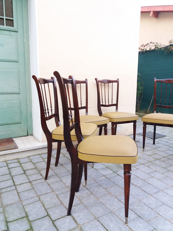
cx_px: 86
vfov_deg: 63.4
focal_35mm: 28
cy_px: 116
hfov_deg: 49.7
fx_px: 187
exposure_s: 1/33
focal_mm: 3.7
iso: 160
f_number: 1.9
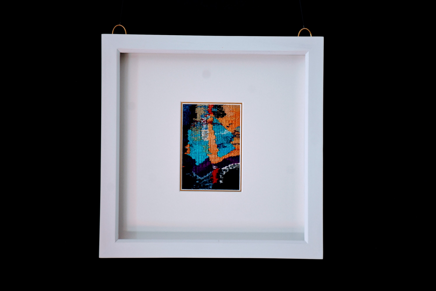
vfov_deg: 9.2
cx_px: 218
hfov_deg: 13.7
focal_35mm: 150
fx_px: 1818
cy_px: 146
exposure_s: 1/60
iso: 360
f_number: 5.6
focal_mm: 100
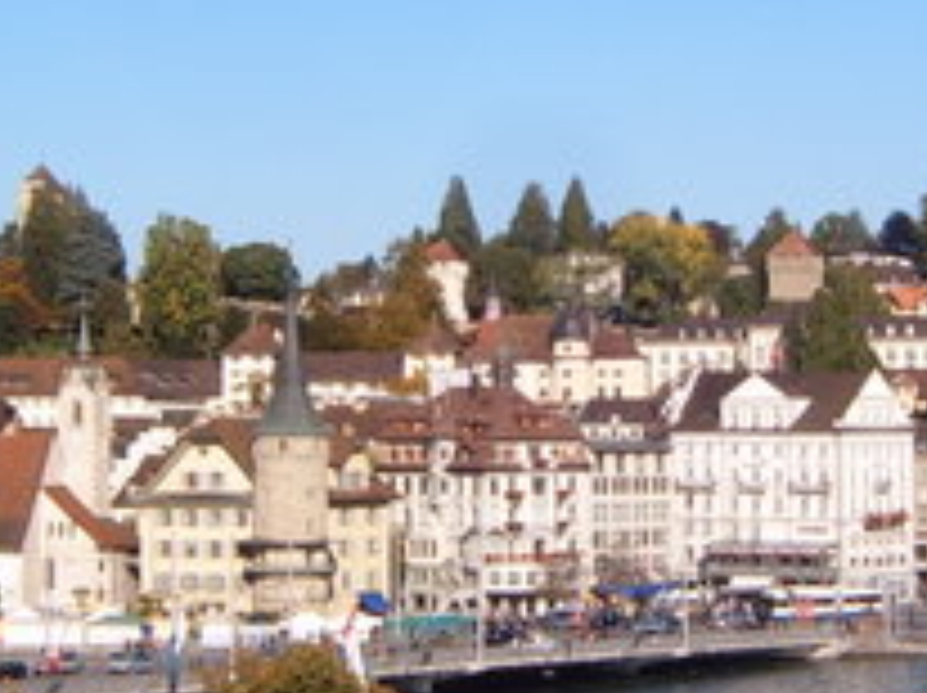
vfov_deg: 12.8
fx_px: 3076
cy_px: 288
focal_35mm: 115
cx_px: 626
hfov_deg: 17.1
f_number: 6
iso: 63
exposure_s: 1/350
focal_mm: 6.2
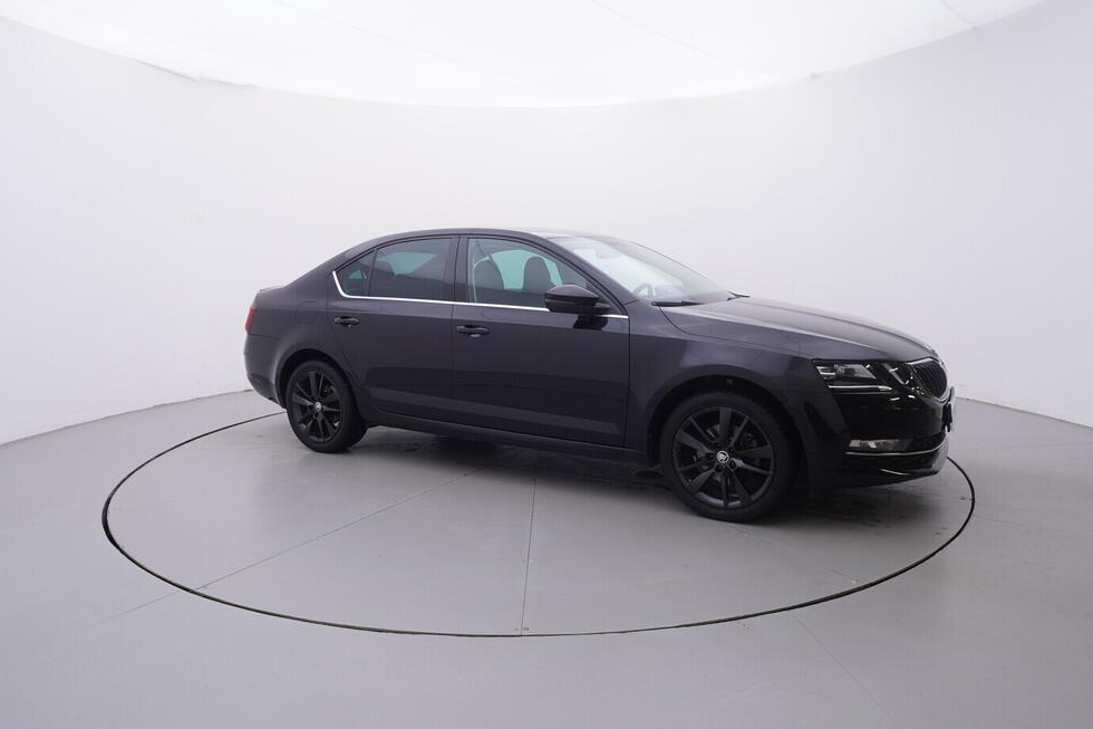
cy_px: 349
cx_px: 539
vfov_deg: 54.0
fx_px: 714
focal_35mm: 24
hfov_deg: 74.9
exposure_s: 1/80
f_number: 5
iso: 200
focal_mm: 15
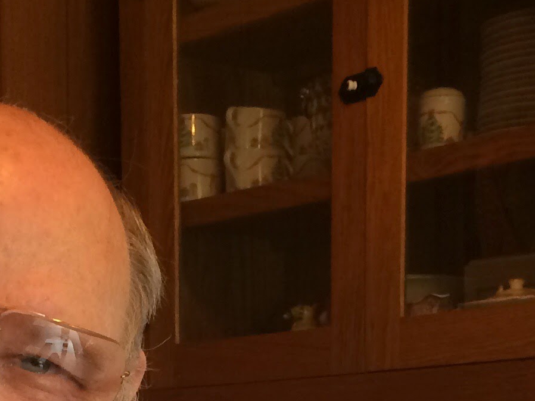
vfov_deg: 12.5
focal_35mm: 109
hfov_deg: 18.0
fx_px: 1685
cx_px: 186
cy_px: 713
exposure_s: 1/30
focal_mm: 4.12
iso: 80
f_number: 2.2
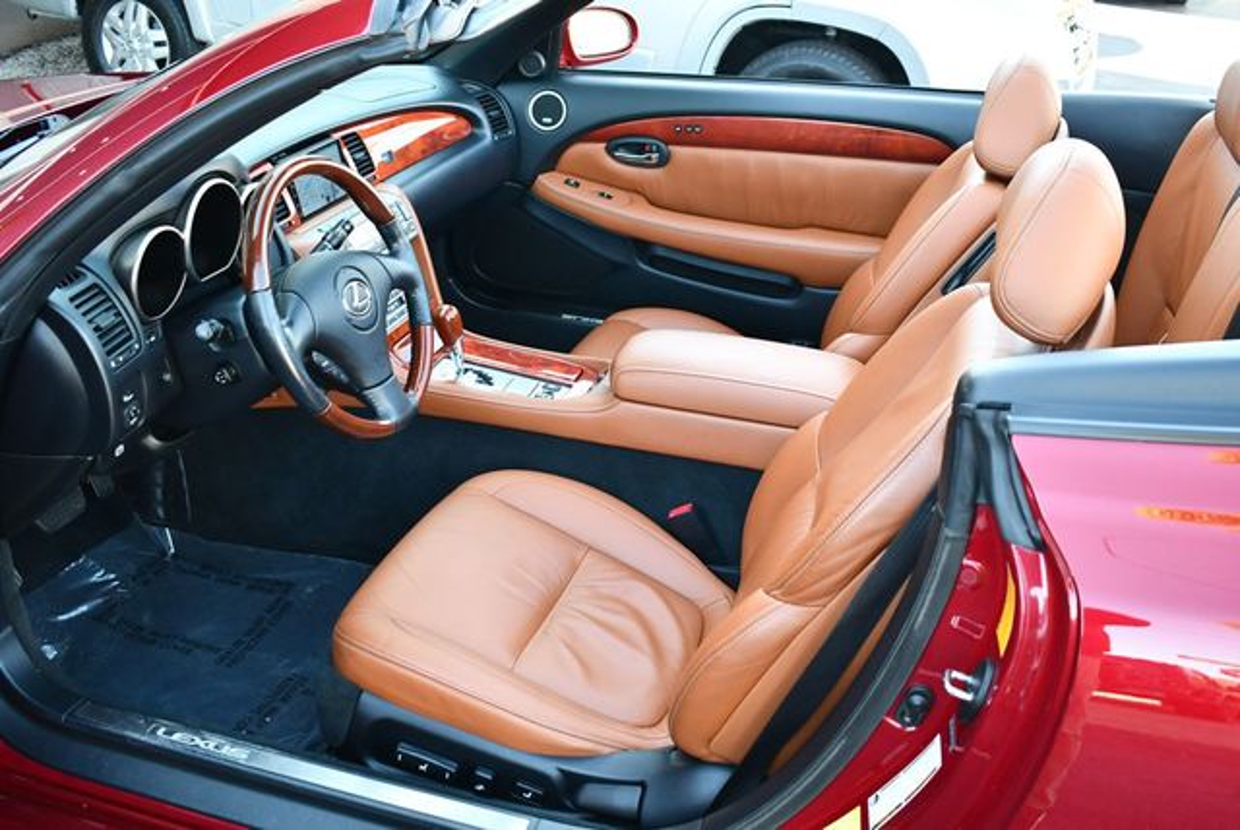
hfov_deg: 53.1
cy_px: 415
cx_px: 620
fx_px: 1241
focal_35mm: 36
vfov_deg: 36.9
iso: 800
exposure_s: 1/200
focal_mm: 18
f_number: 3.5
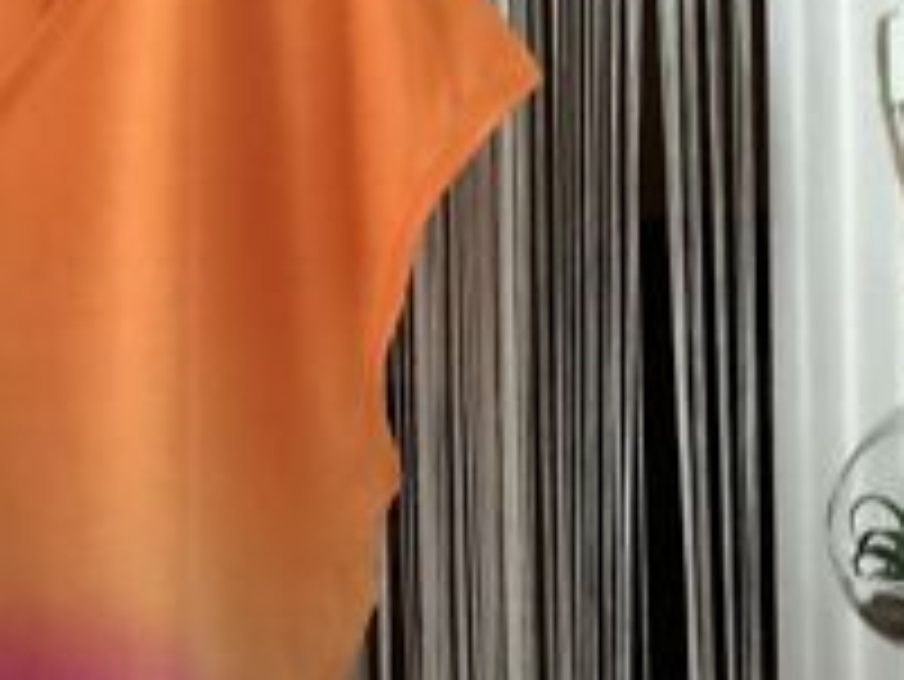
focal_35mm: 74
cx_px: -76
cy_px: 527
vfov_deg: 19.7
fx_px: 1934
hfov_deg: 24.6
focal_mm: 3.3
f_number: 2.4
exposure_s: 1/15
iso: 640
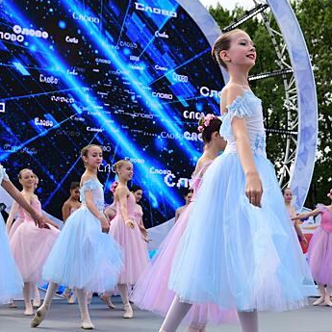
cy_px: 165
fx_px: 673
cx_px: 166
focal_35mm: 62
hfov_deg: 27.7
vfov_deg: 27.7
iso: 200
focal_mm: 48
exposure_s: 1/640
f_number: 5.6
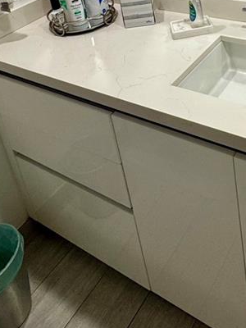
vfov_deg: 38.4
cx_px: 189
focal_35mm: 42
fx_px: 398
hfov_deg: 33.6
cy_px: -18
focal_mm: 2.22
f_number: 2.2
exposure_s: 1/120
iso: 100
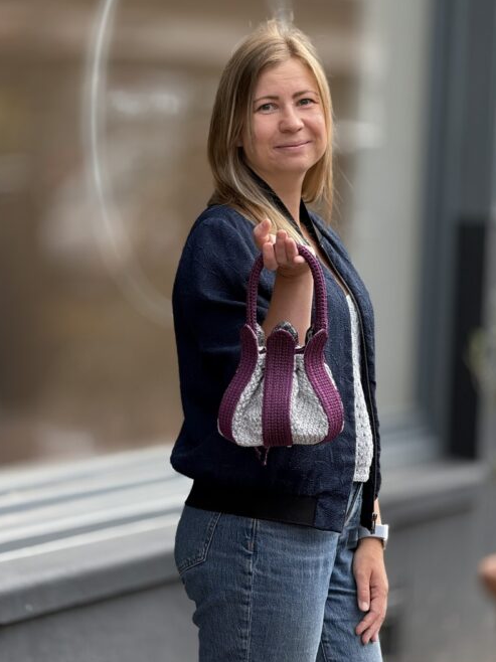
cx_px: 199
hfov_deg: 10.2
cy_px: 317
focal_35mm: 146
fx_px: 2791
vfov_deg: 13.5
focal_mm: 15.66
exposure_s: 1/215
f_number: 2.8
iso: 50
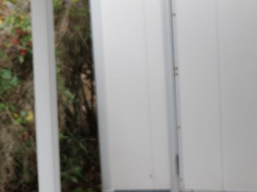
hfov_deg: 23.8
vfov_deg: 19.3
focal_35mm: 75
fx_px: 557
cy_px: 17
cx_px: 305
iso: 32
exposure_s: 1/180
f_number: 1.8
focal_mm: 5.4
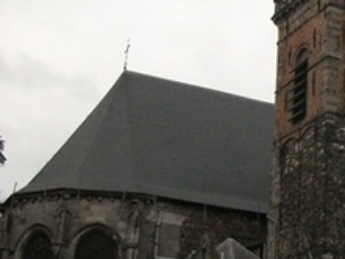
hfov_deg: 21.3
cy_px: 133
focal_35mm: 87
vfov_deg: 17.0
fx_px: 868
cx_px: 389
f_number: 8.8
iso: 200
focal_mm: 5.7
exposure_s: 1/400
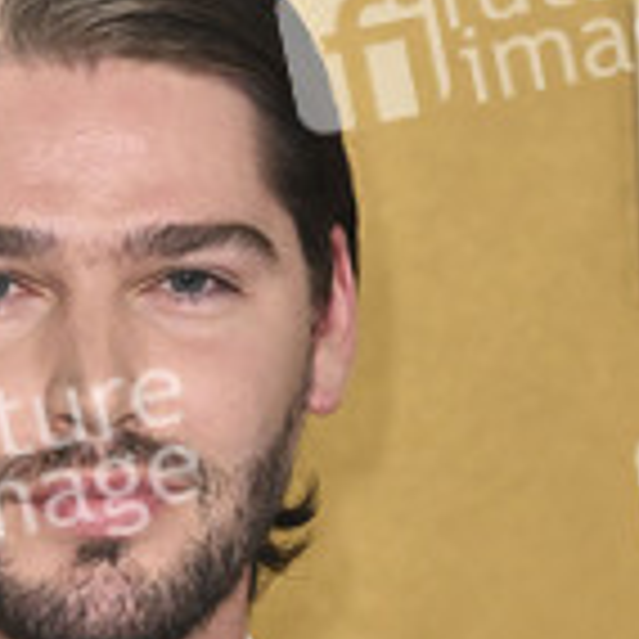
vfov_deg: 4.3
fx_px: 8437
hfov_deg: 4.3
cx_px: 99
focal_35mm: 404
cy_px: 702
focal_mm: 113
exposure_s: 1/320
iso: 2500
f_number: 5.6
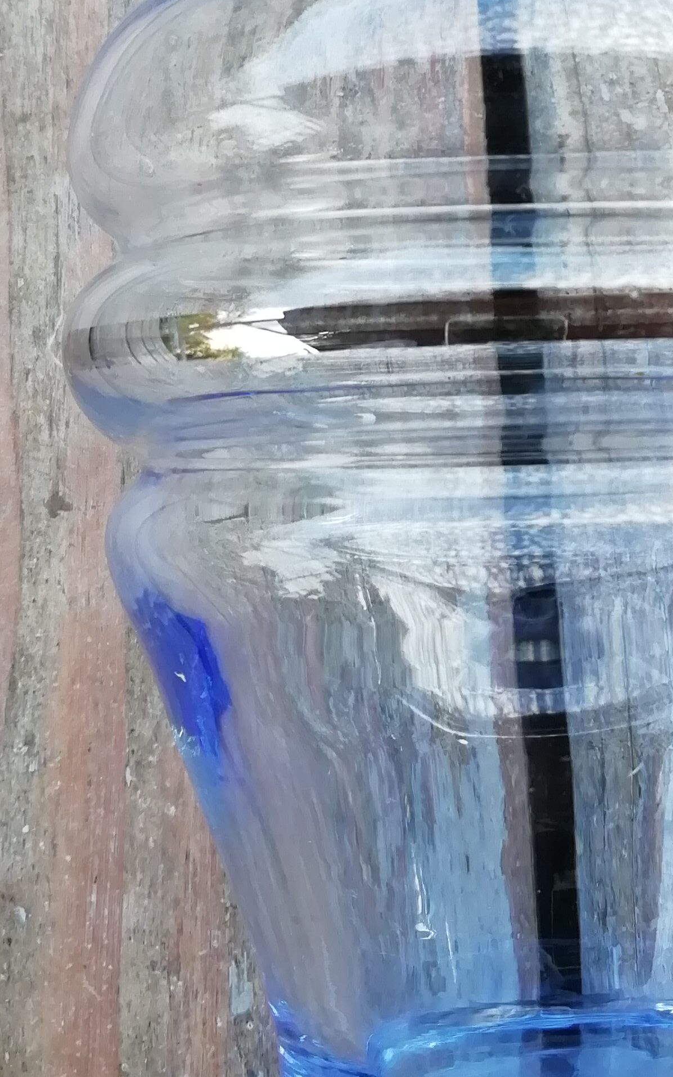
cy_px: 260
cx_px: 581
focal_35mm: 60
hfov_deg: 21.2
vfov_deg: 33.3
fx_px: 1761
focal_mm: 3.21
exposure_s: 1/100
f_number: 2.2
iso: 80
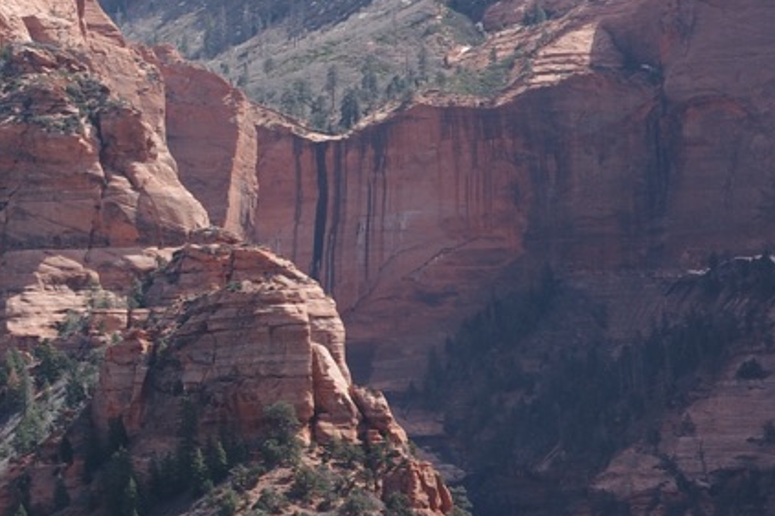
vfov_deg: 7.5
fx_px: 3916
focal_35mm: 182
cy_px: 272
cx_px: -867
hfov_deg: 10.3
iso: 100
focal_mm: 26
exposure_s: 1/100
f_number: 4.5
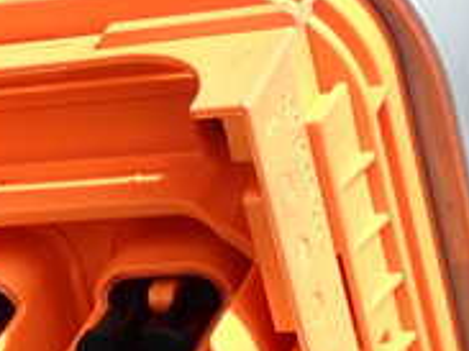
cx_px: -128
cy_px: 323
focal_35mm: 190
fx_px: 2573
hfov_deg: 10.2
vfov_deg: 7.8
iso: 100
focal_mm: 10.35
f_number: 3.5
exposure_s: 1/500
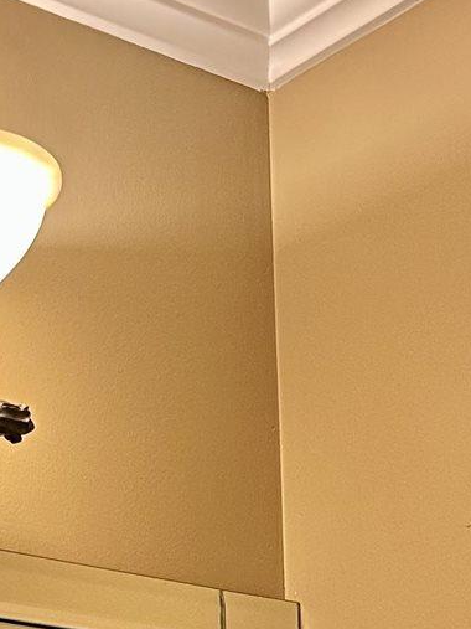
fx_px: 1978
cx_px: -121
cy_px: 1226
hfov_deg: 13.2
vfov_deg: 15.0
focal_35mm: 109
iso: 200
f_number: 1.78
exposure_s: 1/60
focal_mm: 6.86
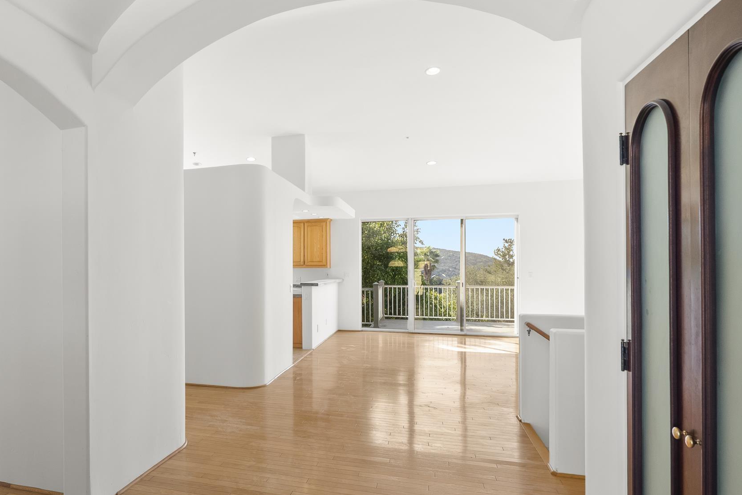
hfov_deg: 71.3
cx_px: 239
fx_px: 495
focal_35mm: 24
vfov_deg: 53.1
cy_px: 267
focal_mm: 16
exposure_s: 1/15
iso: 500
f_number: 8
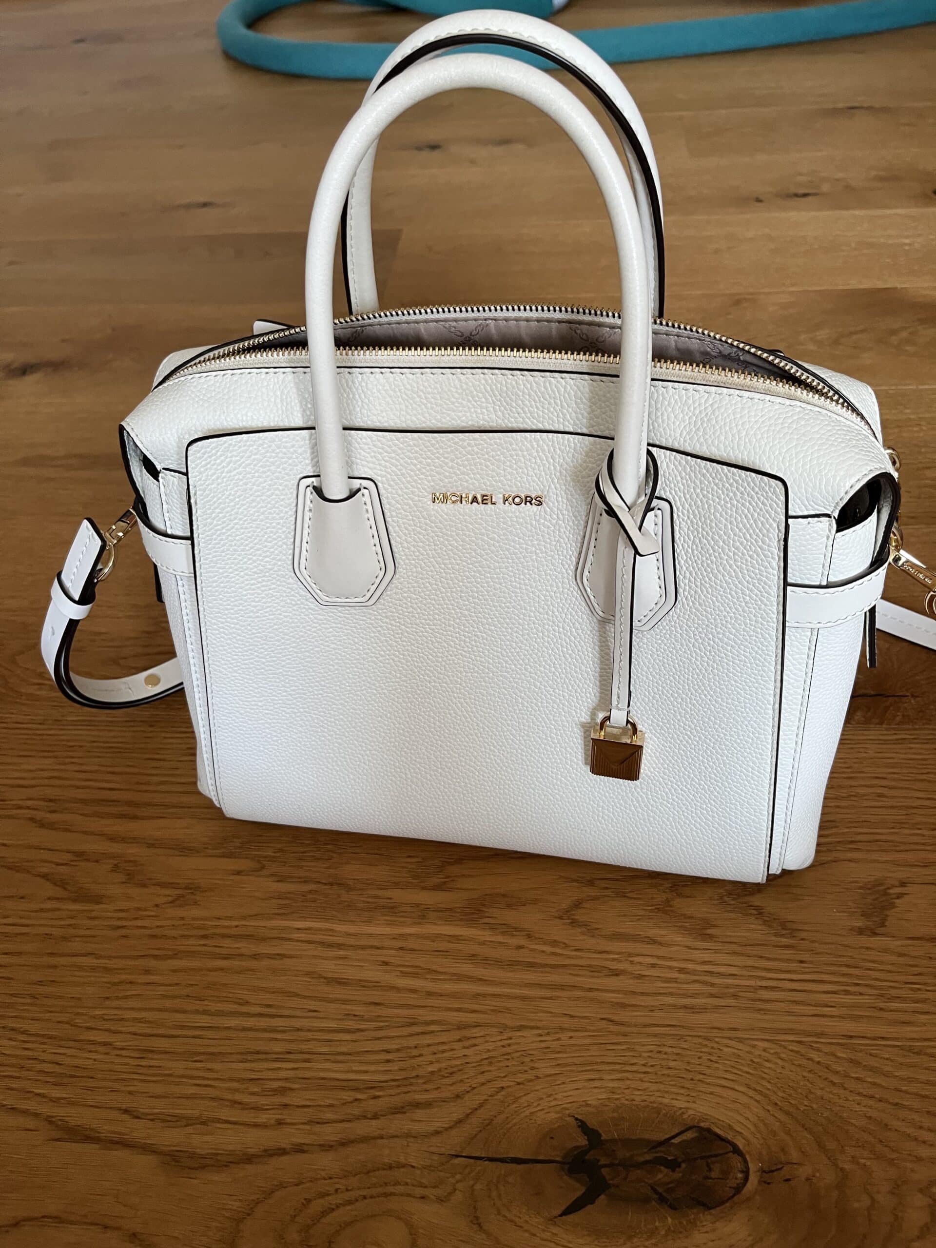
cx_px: 468
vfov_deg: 67.3
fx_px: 937
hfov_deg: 53.1
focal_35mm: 26
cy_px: 624
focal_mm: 5.1
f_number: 1.6
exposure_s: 1/93
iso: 125
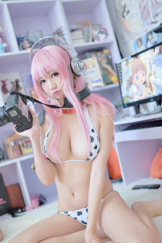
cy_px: 133
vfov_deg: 48.4
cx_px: 70
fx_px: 270
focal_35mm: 40
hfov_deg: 33.4
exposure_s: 1/200
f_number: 1.4
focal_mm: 35
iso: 400
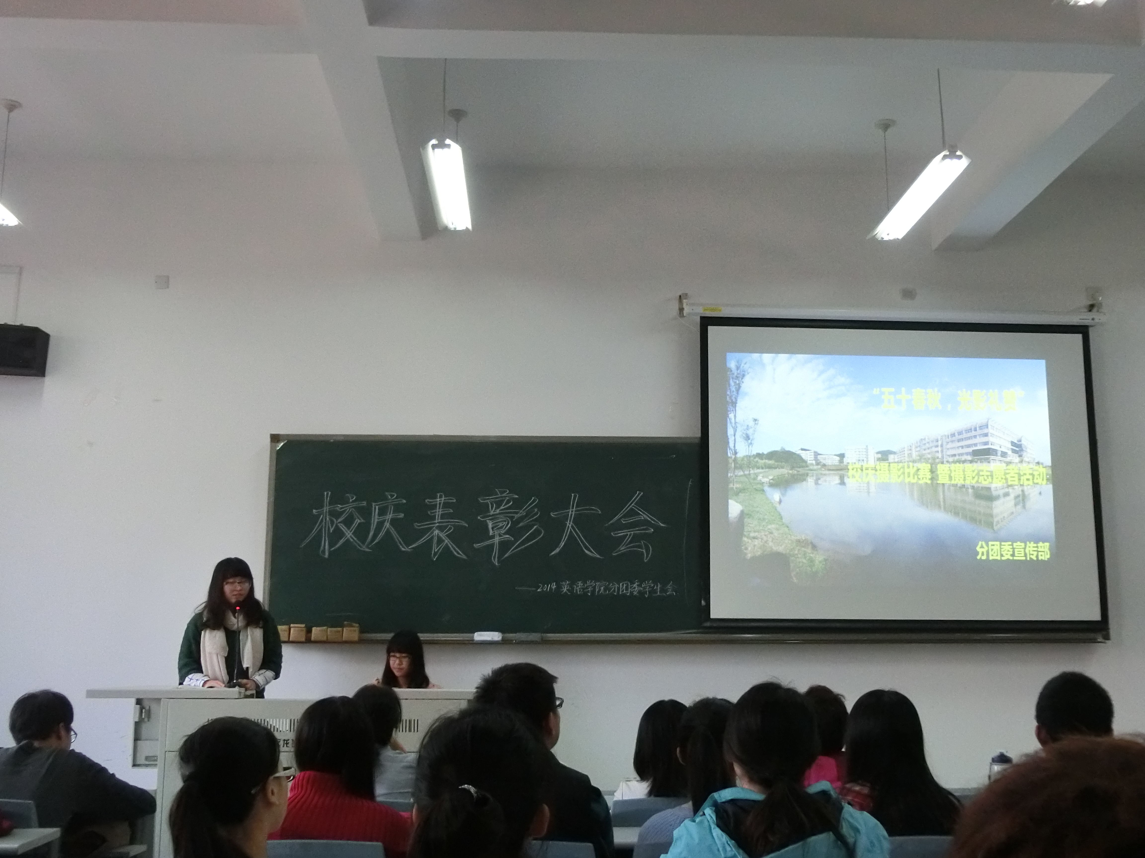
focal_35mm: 39
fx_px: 1290
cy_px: 429
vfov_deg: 36.8
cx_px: 572
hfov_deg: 47.9
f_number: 4.1
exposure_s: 1/100
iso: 800
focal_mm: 6.9
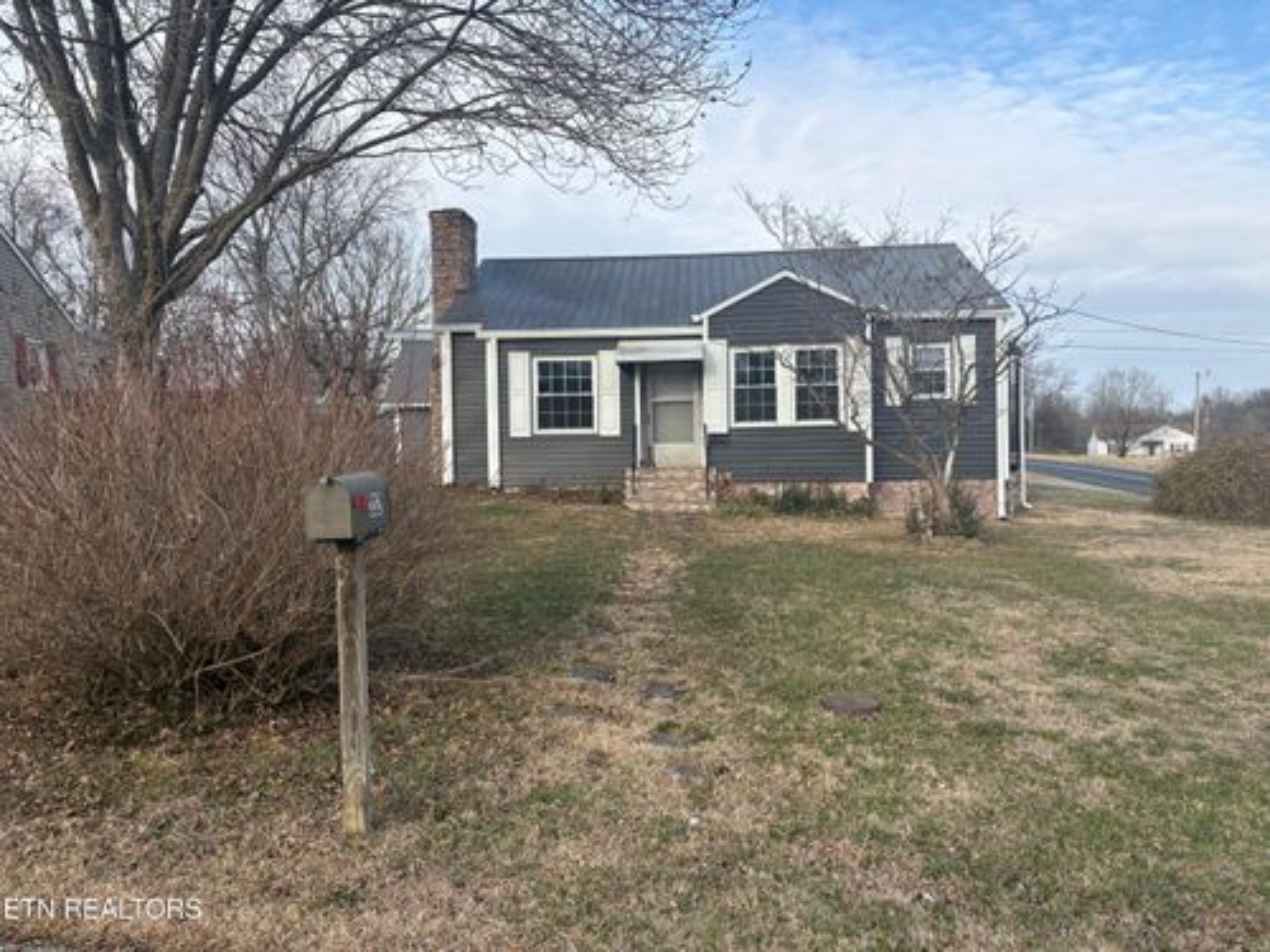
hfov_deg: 67.3
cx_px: 635
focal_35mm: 26
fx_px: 954
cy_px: 476
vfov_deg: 53.1
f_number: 1.6
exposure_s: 1/1451
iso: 50
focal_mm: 5.96
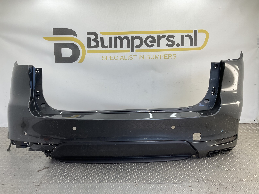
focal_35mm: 29
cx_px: 130
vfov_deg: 48.2
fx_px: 217
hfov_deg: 61.7
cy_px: 97
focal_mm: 3
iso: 16
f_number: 1.8
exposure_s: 1/127
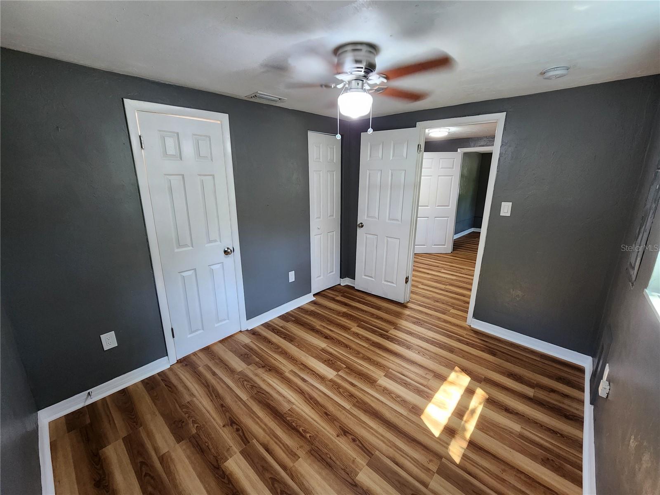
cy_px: 248
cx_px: 330
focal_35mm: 13
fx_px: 248
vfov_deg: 89.9
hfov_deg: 106.2
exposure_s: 1/40
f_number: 2.2
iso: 320
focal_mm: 2.2
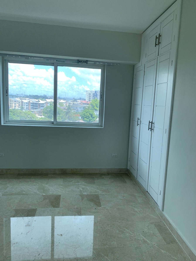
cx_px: 98
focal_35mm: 26
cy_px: 130
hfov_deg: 53.1
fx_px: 196
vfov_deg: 67.3
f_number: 1.8
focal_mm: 4.25
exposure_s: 1/122
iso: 32
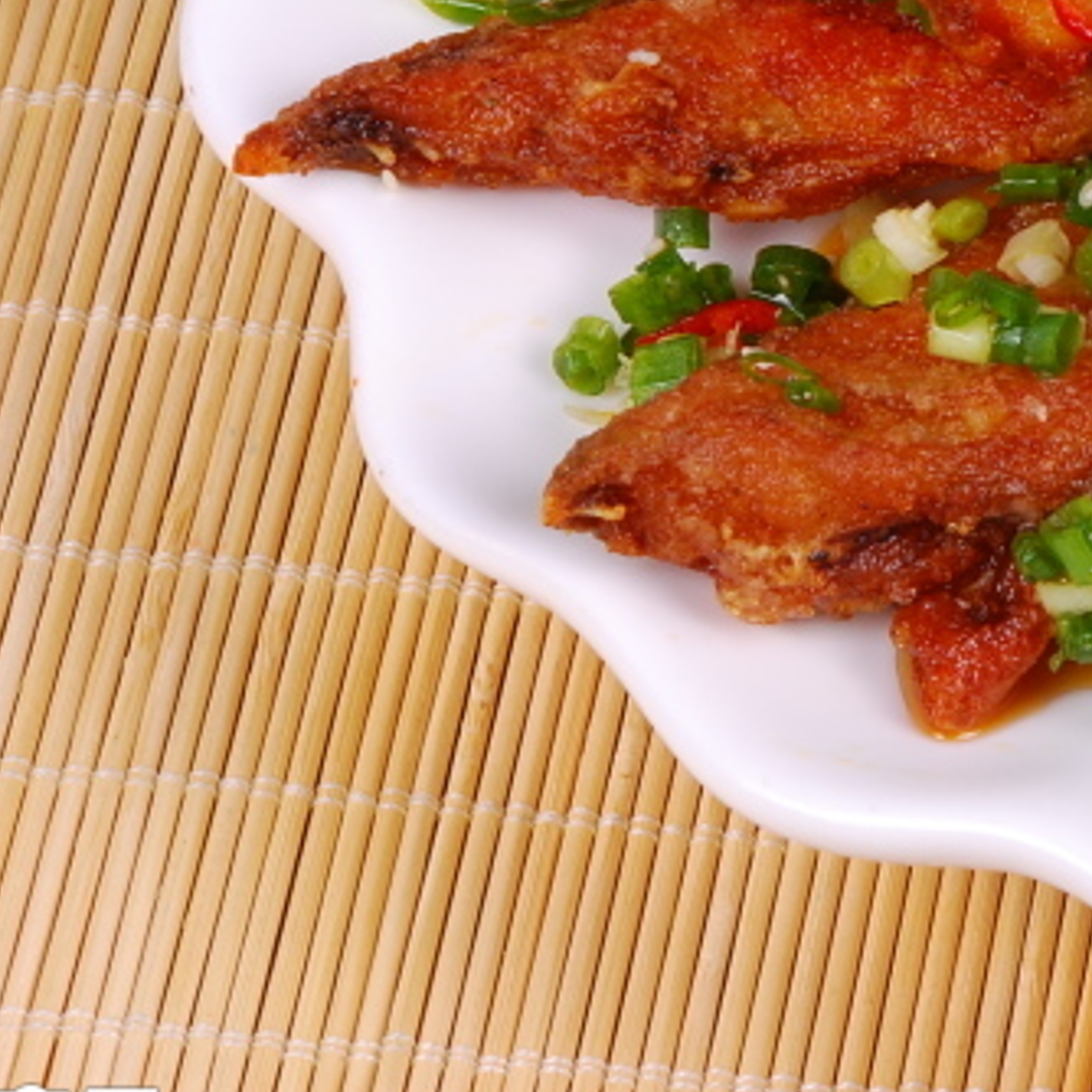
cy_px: 57
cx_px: 1520
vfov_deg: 5.6
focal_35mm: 313
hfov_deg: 5.6
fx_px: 11171
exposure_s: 1/125
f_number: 16
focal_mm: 80
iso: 100
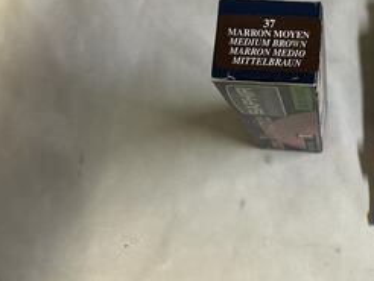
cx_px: 310
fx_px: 573
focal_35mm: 53
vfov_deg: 27.3
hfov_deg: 34.8
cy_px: 77
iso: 125
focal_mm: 3
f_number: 1.8
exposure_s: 1/50
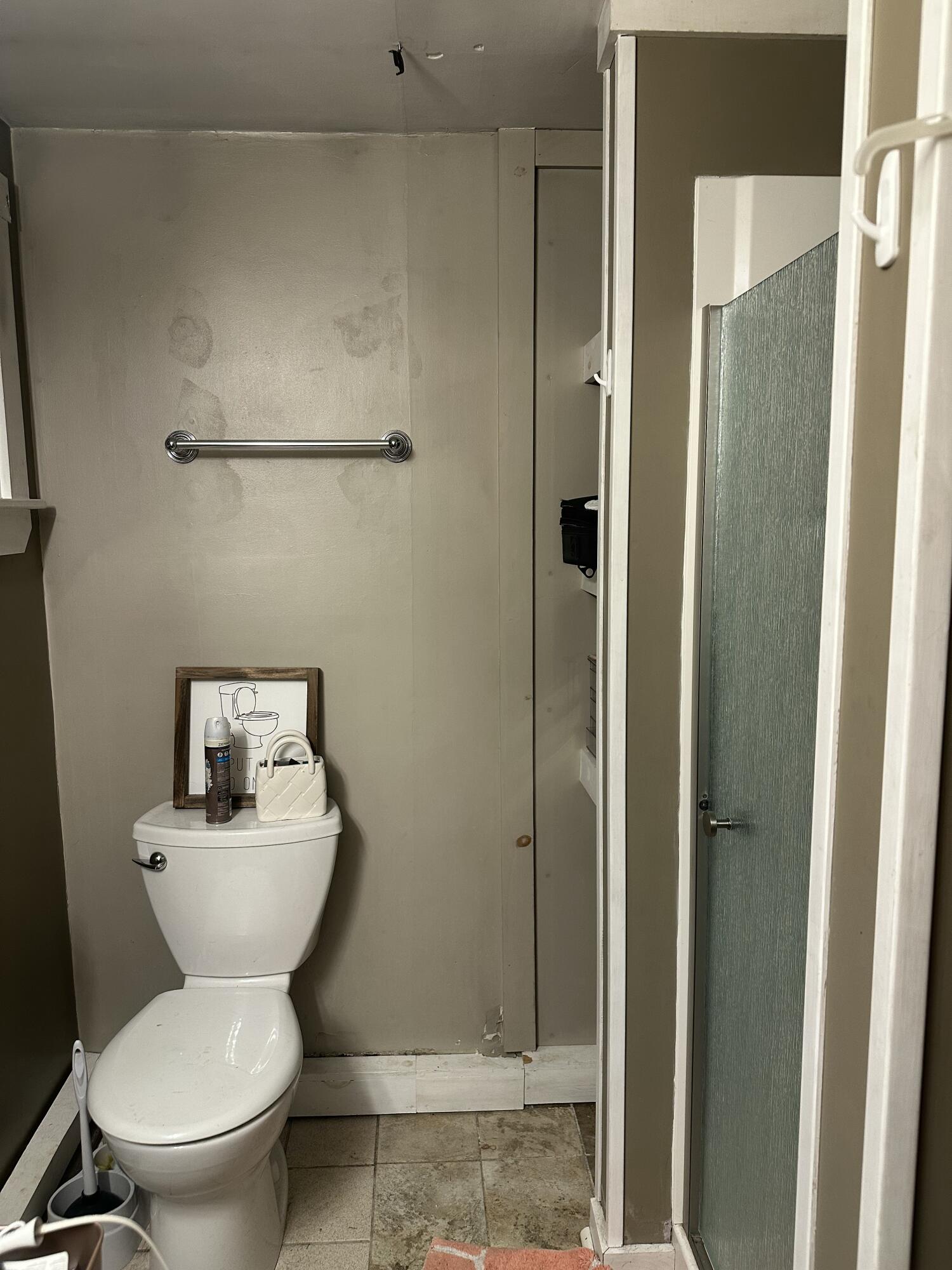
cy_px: 635
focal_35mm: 24
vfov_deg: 71.6
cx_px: 476
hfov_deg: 56.8
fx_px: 880
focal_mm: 6.86
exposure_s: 1/60
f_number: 1.78
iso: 200
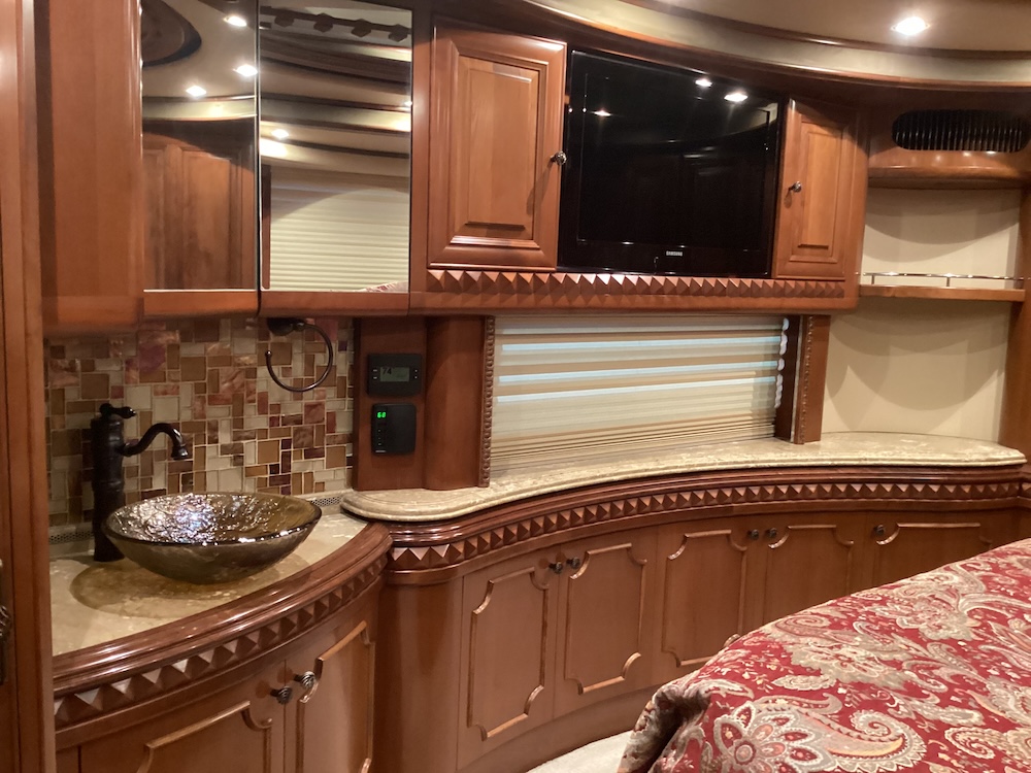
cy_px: 386
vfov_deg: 45.4
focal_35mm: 31
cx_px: 516
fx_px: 923
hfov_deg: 58.4
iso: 640
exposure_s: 1/30
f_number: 2.4
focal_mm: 3.3
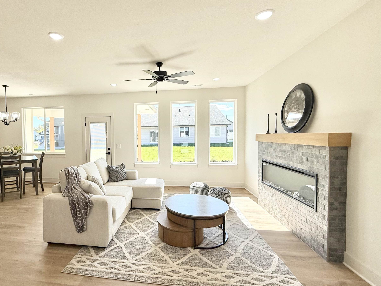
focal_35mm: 18
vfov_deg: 71.6
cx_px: 144
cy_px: 141
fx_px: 198
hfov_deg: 86.1
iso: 64
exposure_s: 1/439
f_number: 2.2
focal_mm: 2.22
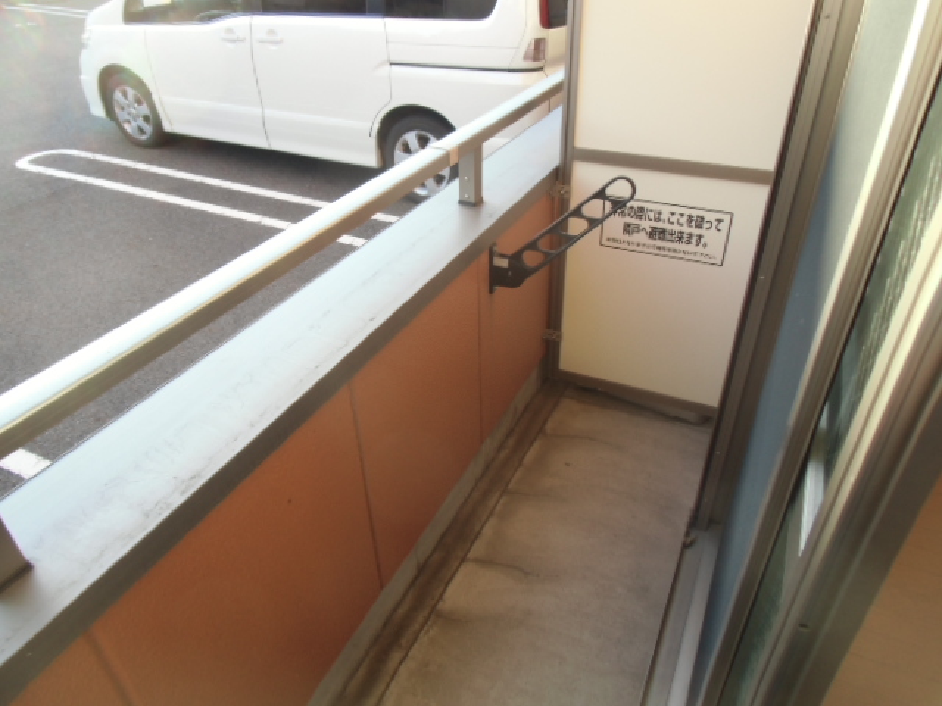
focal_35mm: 24
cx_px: 471
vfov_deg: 56.8
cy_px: 353
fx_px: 653
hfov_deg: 71.6
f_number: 3
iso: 100
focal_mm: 4.24
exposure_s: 1/80
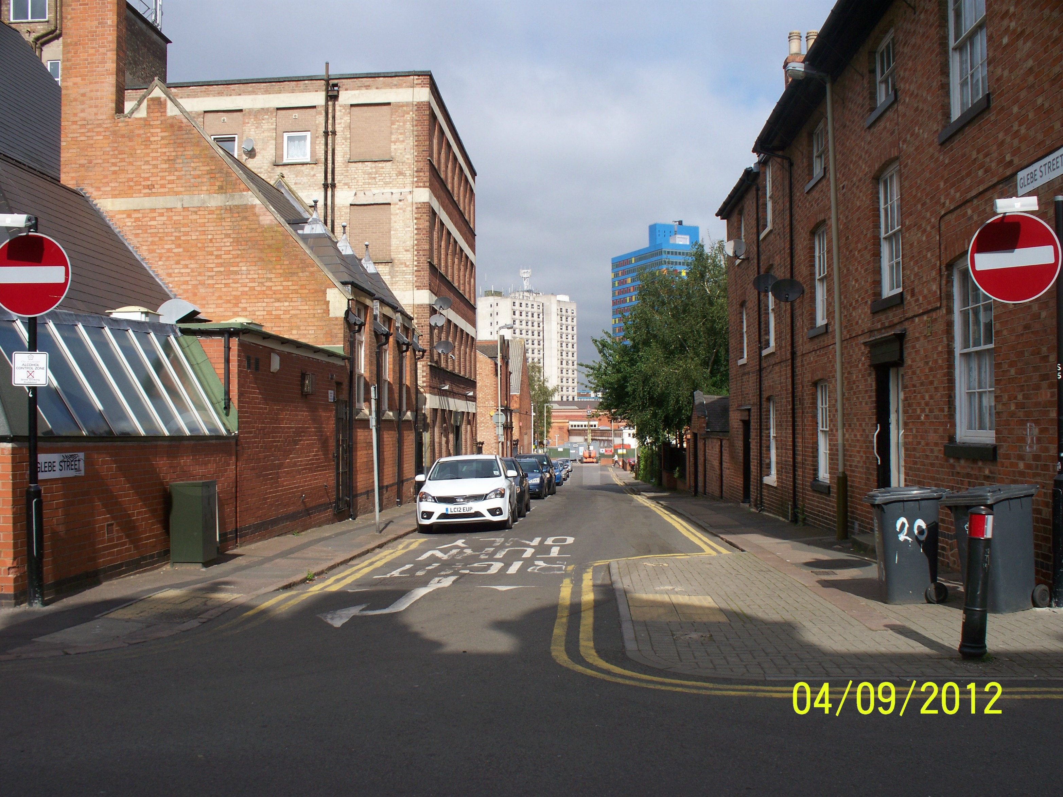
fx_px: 1106
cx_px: 532
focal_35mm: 36
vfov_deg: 39.7
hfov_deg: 51.4
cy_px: 398
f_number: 5
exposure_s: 1/500
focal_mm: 7.54
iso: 64
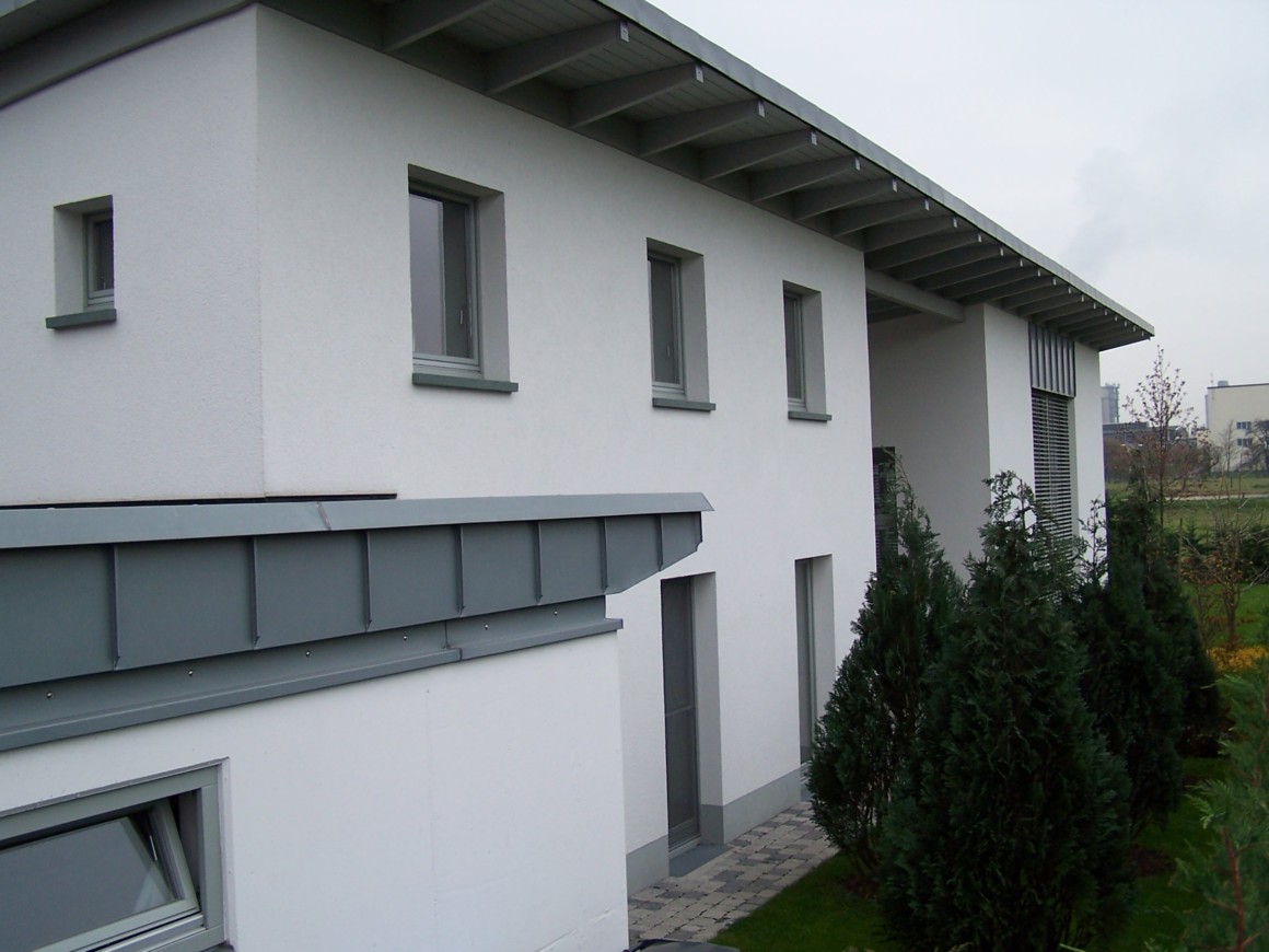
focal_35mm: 38
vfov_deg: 37.7
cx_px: 634
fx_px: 1393
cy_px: 476
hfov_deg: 49.0
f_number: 2.8
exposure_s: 1/180
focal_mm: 6.3
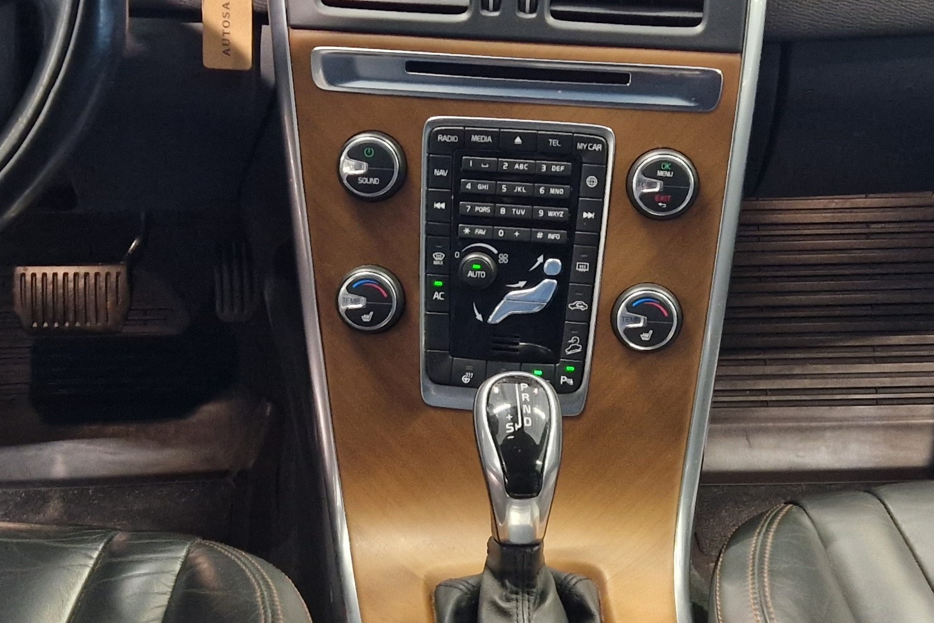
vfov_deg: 20.6
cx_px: 428
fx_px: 1712
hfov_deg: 30.5
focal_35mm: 66
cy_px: 341
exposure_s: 1/100
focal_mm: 5.4
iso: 400
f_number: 1.8
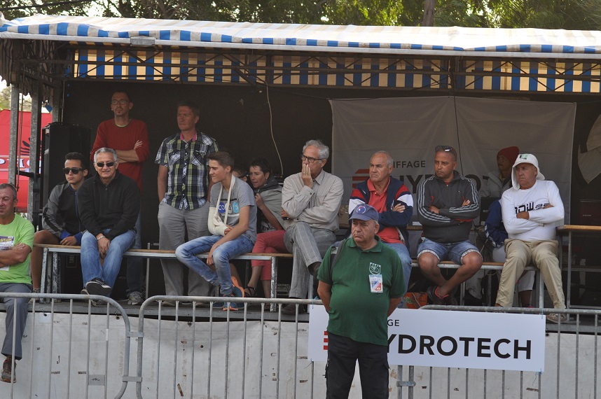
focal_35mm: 150
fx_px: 2501
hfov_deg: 13.7
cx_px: 300
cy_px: 200
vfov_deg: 9.1
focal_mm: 100
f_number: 5.6
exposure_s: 1/500
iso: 400
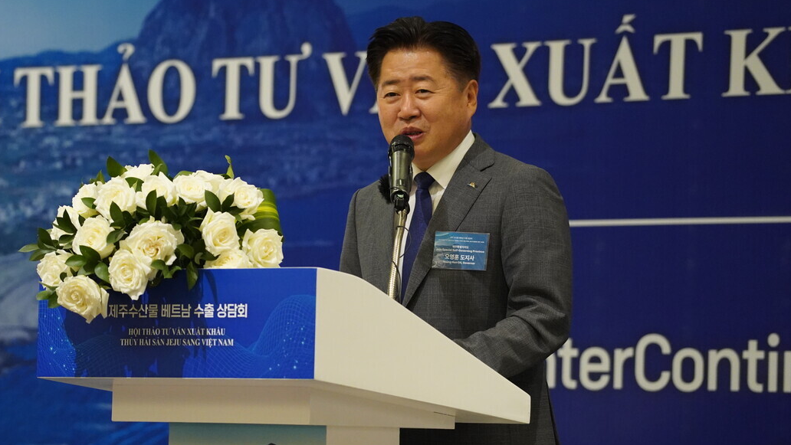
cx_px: 323
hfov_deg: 9.5
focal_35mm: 226
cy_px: 229
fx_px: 4741
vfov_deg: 5.4
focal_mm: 174
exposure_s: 1/100
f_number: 4
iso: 6400
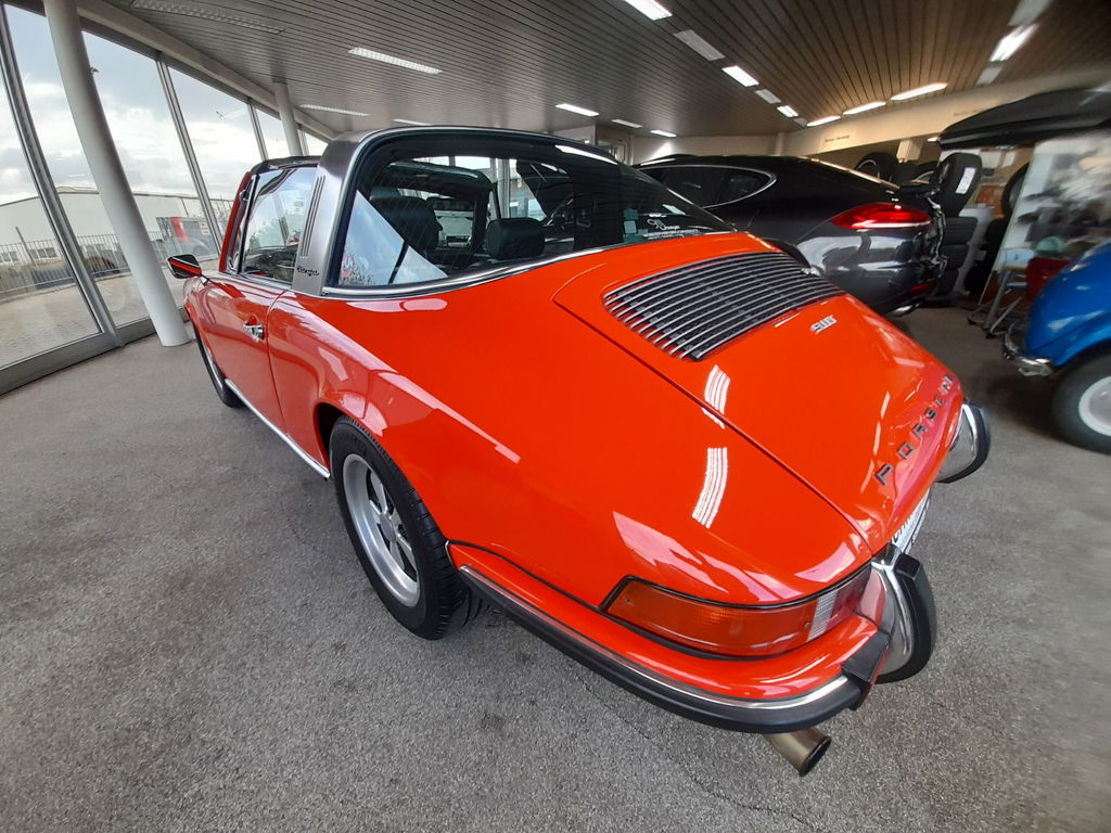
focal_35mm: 13
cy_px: 416
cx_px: 556
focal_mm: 1.42
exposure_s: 1/50
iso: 100
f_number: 2.2
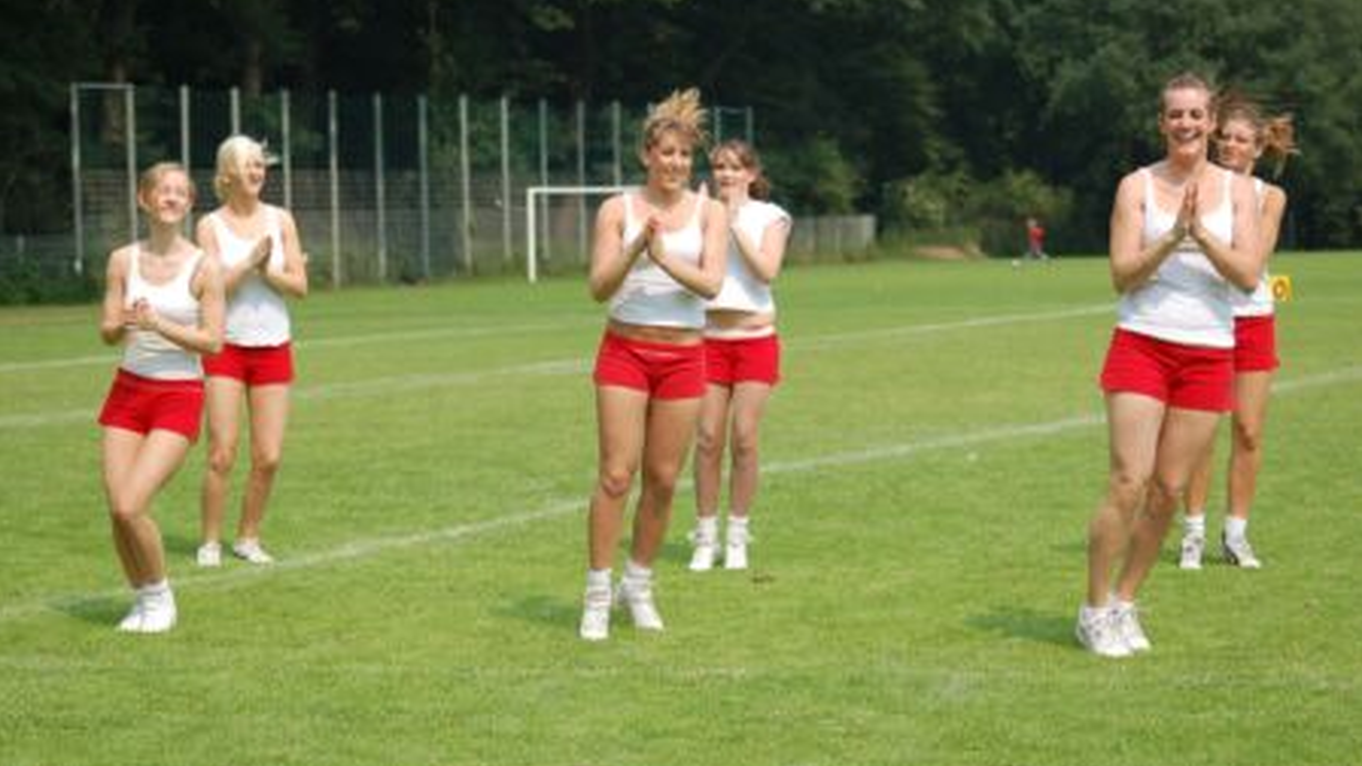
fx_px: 4009
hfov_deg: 19.3
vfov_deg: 10.9
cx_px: 679
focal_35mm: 111
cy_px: 343
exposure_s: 1/1250
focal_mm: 70
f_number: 4.5
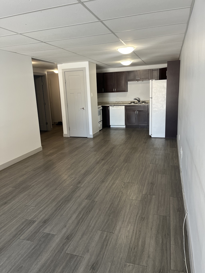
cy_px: 136
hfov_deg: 53.1
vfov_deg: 67.3
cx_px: 102
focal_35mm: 26
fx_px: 205
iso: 125
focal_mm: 5.1
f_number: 1.6
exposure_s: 1/120
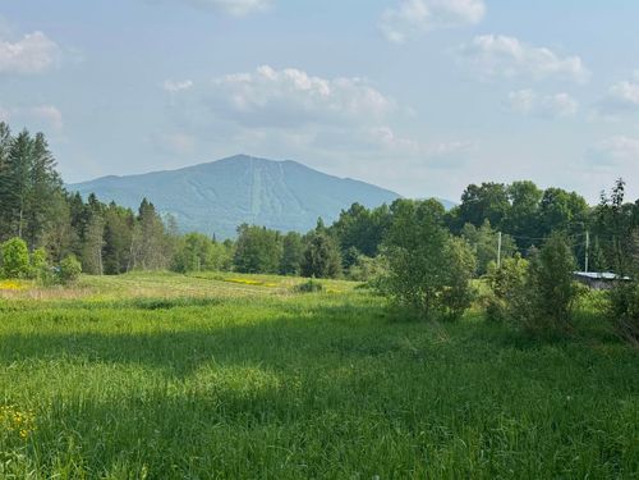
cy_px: 240
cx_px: 320
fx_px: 886
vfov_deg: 30.3
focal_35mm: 48
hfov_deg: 39.7
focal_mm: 6.76
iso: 64
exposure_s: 1/5848
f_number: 1.78
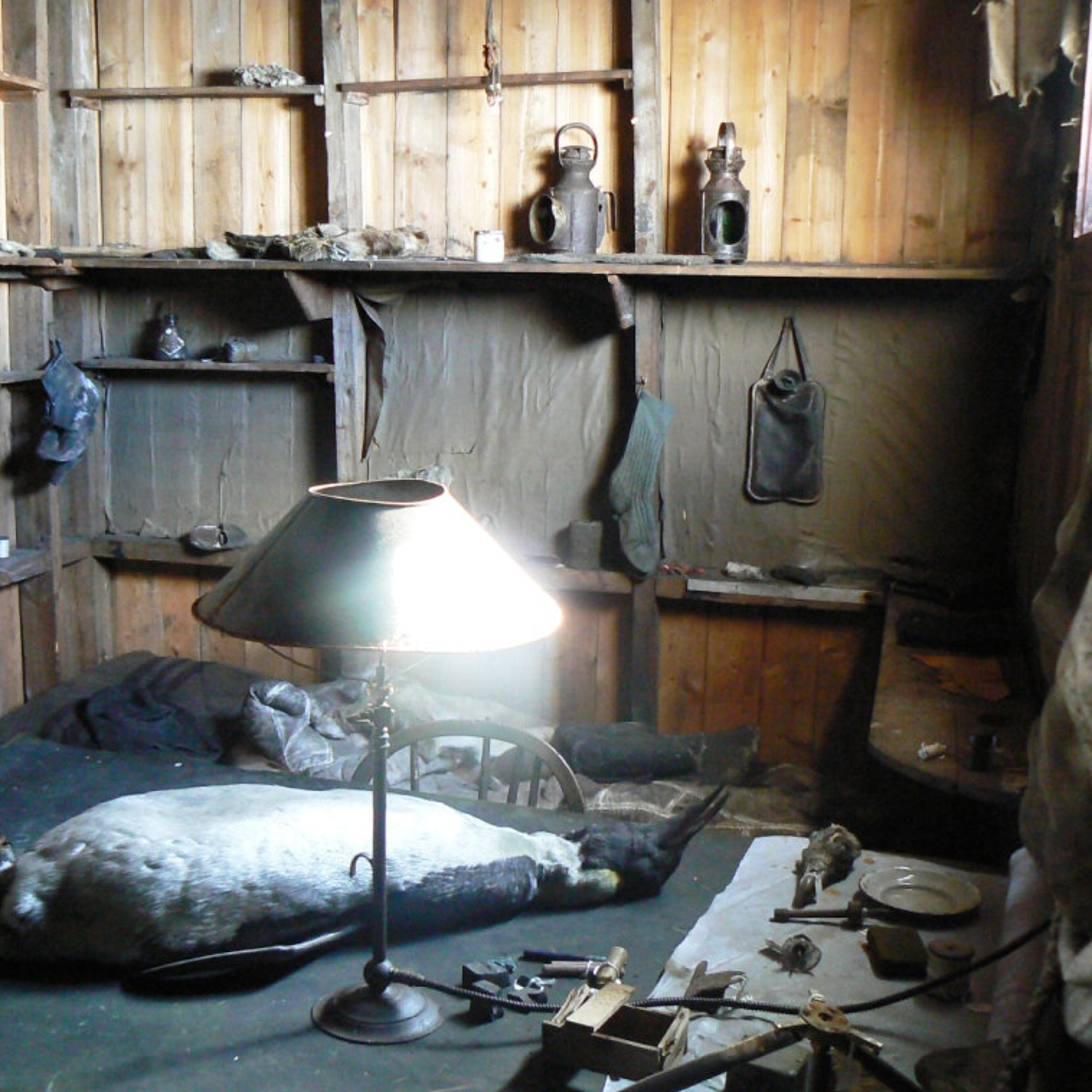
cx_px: 370
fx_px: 1535
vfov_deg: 39.2
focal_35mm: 43
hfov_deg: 38.8
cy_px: 549
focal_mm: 6
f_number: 2.8
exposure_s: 1/6
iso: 200
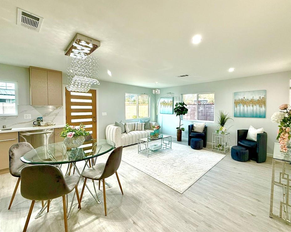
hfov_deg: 96.6
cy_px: 113
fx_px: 129
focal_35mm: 15
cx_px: 158
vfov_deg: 84.0
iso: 100
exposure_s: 1/120
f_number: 2.2
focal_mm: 2.22
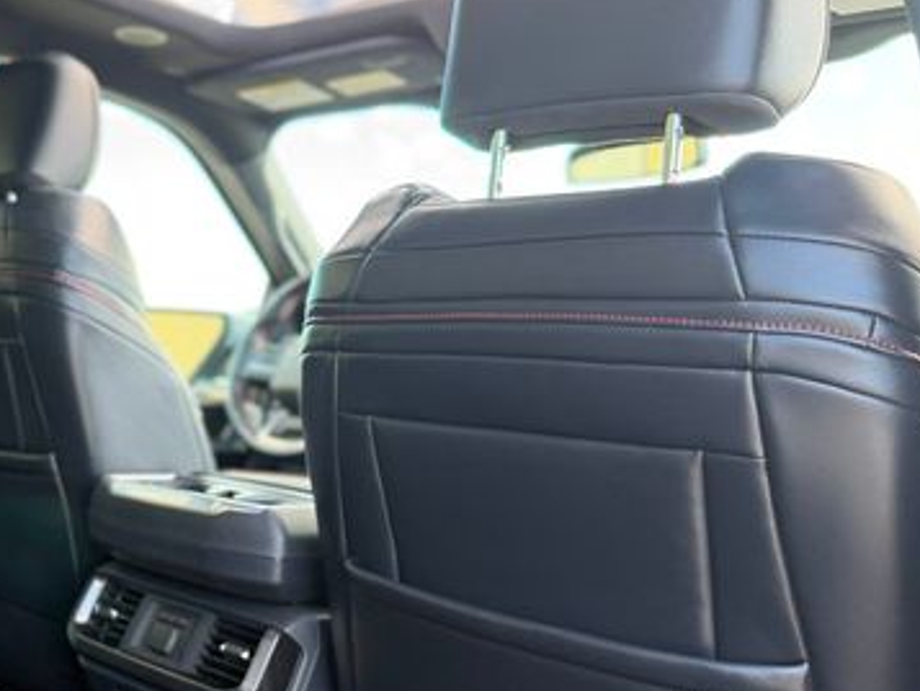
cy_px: 394
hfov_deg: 40.8
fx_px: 1143
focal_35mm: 43
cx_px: 111
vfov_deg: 33.6
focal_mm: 6.76
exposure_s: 1/77
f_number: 1.78
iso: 200
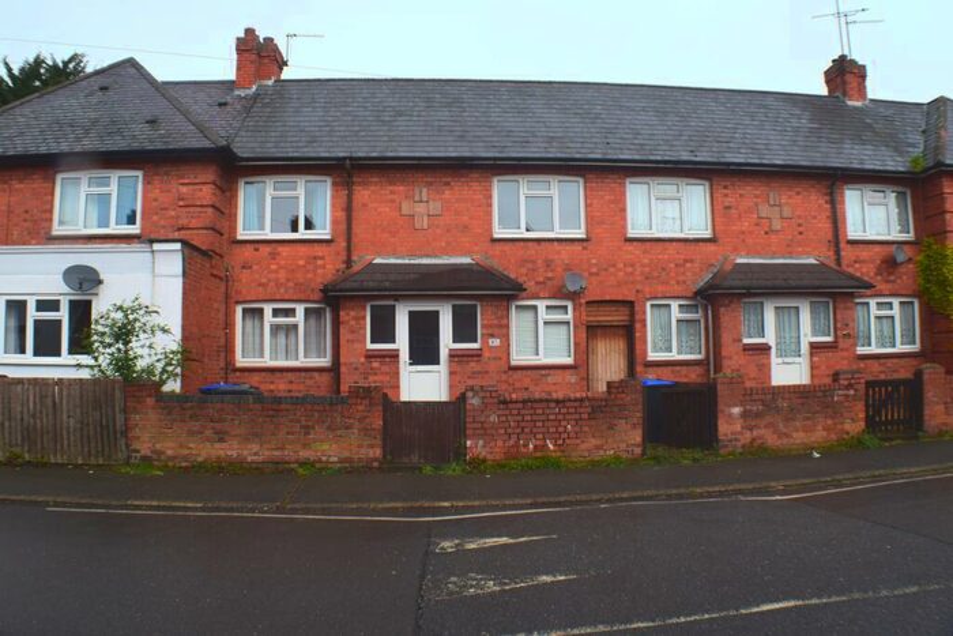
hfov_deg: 57.2
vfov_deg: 40.0
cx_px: 476
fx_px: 874
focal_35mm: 33
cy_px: 318
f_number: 11
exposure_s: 1/400
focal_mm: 22
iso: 400
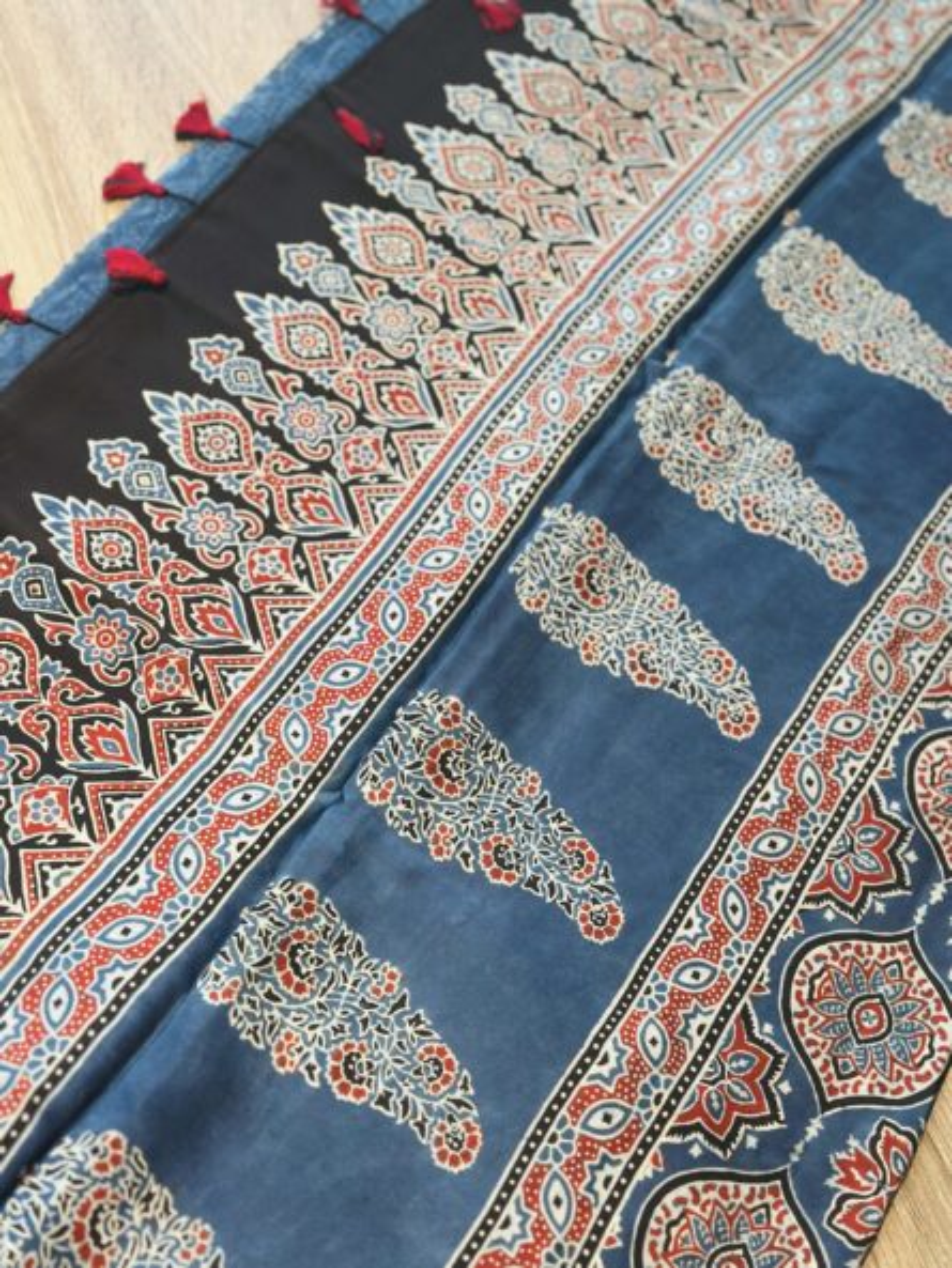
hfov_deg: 30.3
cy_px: 634
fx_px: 1759
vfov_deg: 39.6
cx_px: 476
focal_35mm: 48
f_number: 1.78
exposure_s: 1/60
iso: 200
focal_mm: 6.86
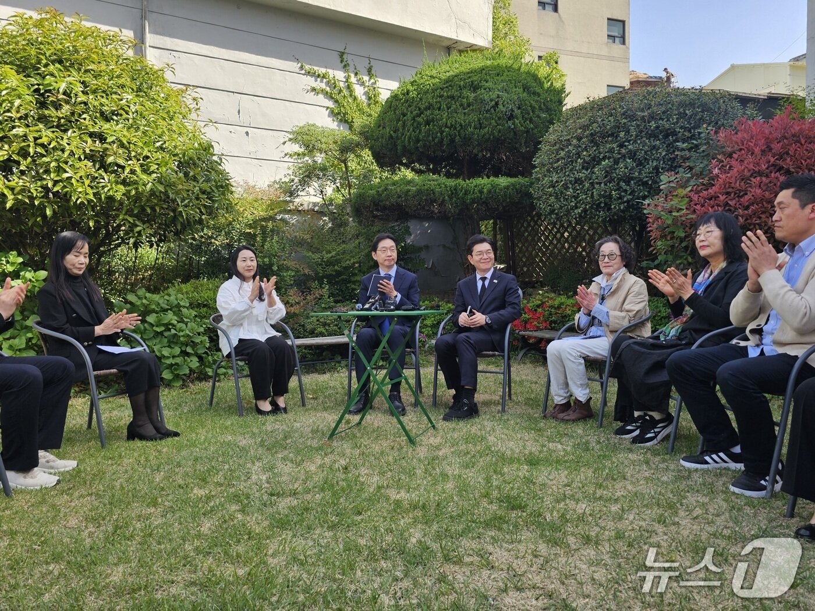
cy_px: 306
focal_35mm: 23
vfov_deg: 58.9
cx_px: 408
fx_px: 542
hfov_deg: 73.9
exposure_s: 1/175
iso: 10
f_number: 1.7
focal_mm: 6.3
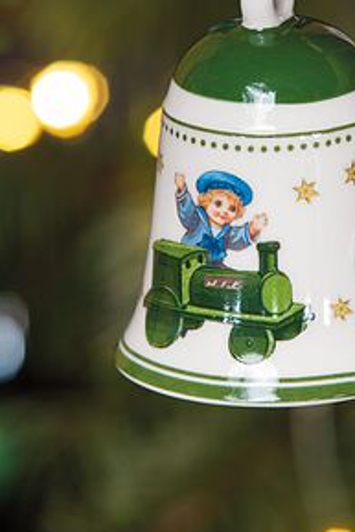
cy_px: 165
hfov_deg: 4.4
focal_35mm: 315
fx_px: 4653
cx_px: 265
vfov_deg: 6.5
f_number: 5
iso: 100
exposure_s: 1/2.5
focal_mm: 105
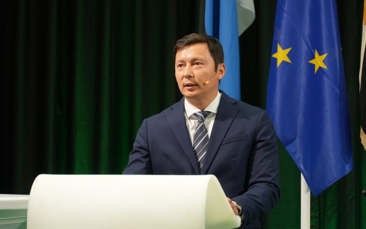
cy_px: 112
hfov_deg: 17.0
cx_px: 182
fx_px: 1227
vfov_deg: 10.7
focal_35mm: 123
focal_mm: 120
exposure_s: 1/200
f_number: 4
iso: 1600
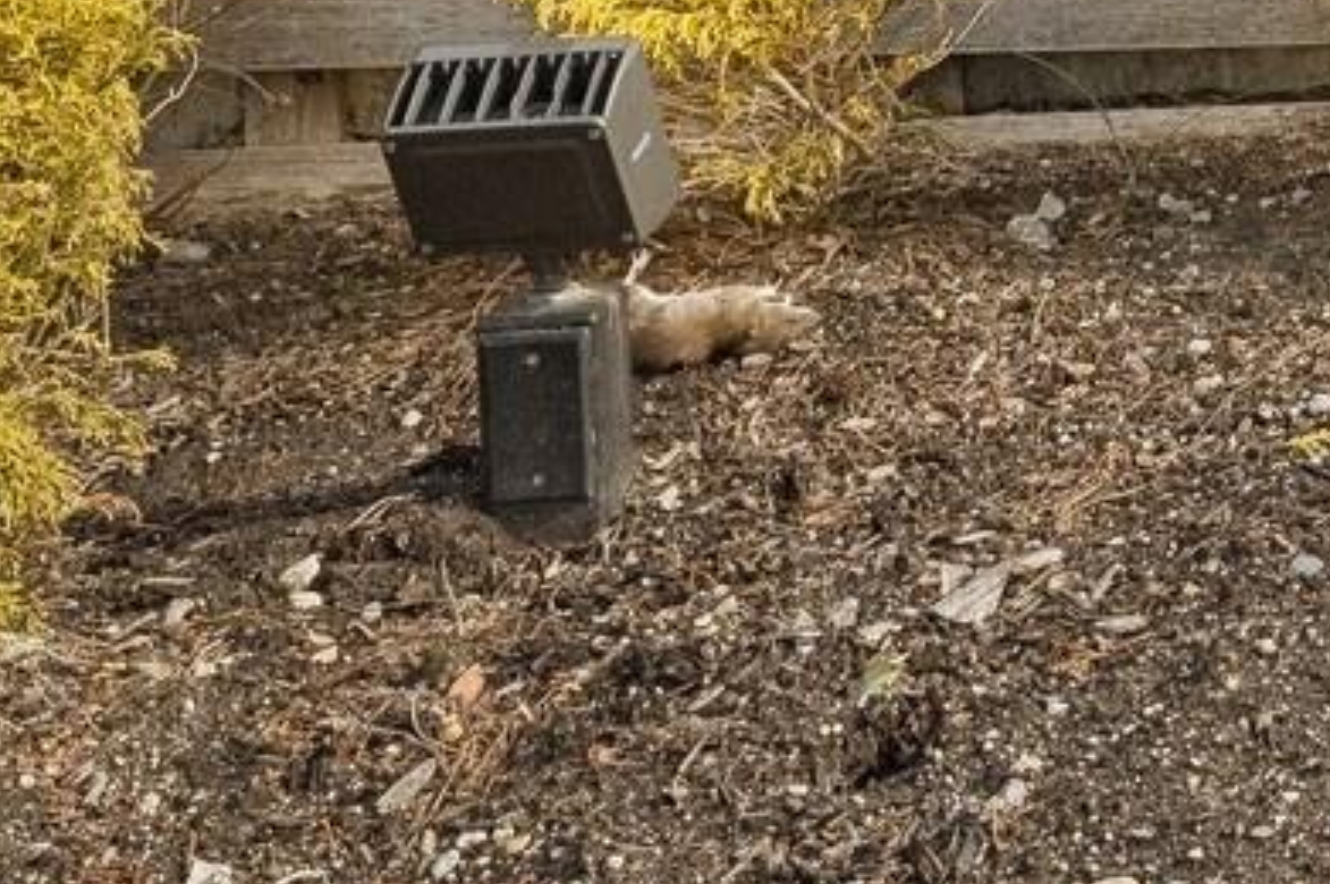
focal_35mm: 86
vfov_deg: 14.3
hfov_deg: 21.0
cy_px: -634
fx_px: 3174
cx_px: 1840
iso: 800
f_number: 8
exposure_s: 1/800
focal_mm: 14
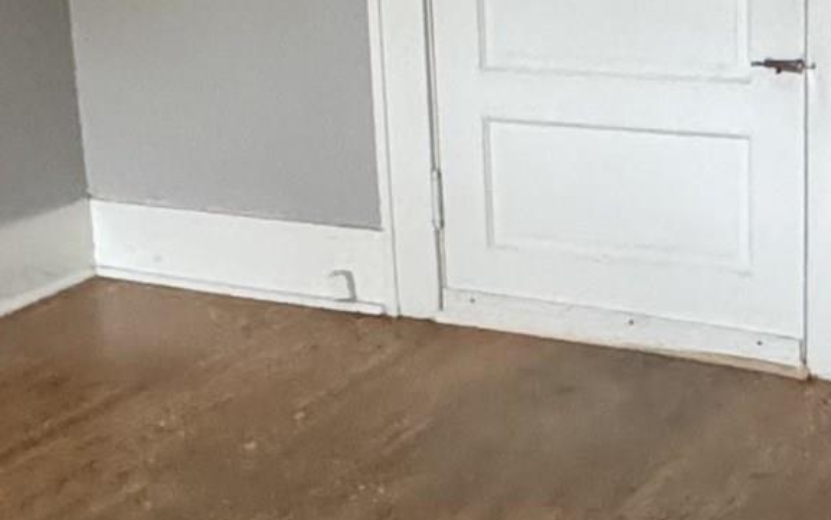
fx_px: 1790
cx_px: 507
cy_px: 161
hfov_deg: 26.1
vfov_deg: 16.5
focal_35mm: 79
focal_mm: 2.22
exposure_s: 1/45
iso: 1250
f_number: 2.2
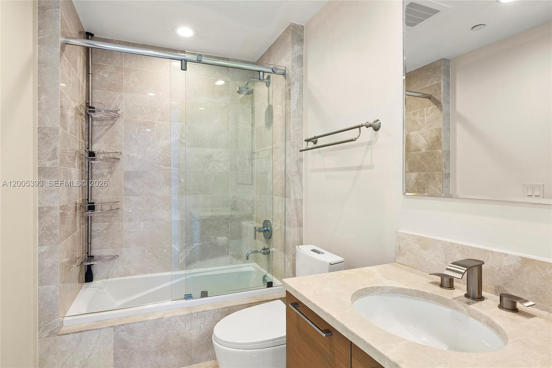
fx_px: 276
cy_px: 184
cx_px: 276
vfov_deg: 67.4
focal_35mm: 18
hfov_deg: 90.0
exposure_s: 1/2
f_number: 8
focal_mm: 12
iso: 200
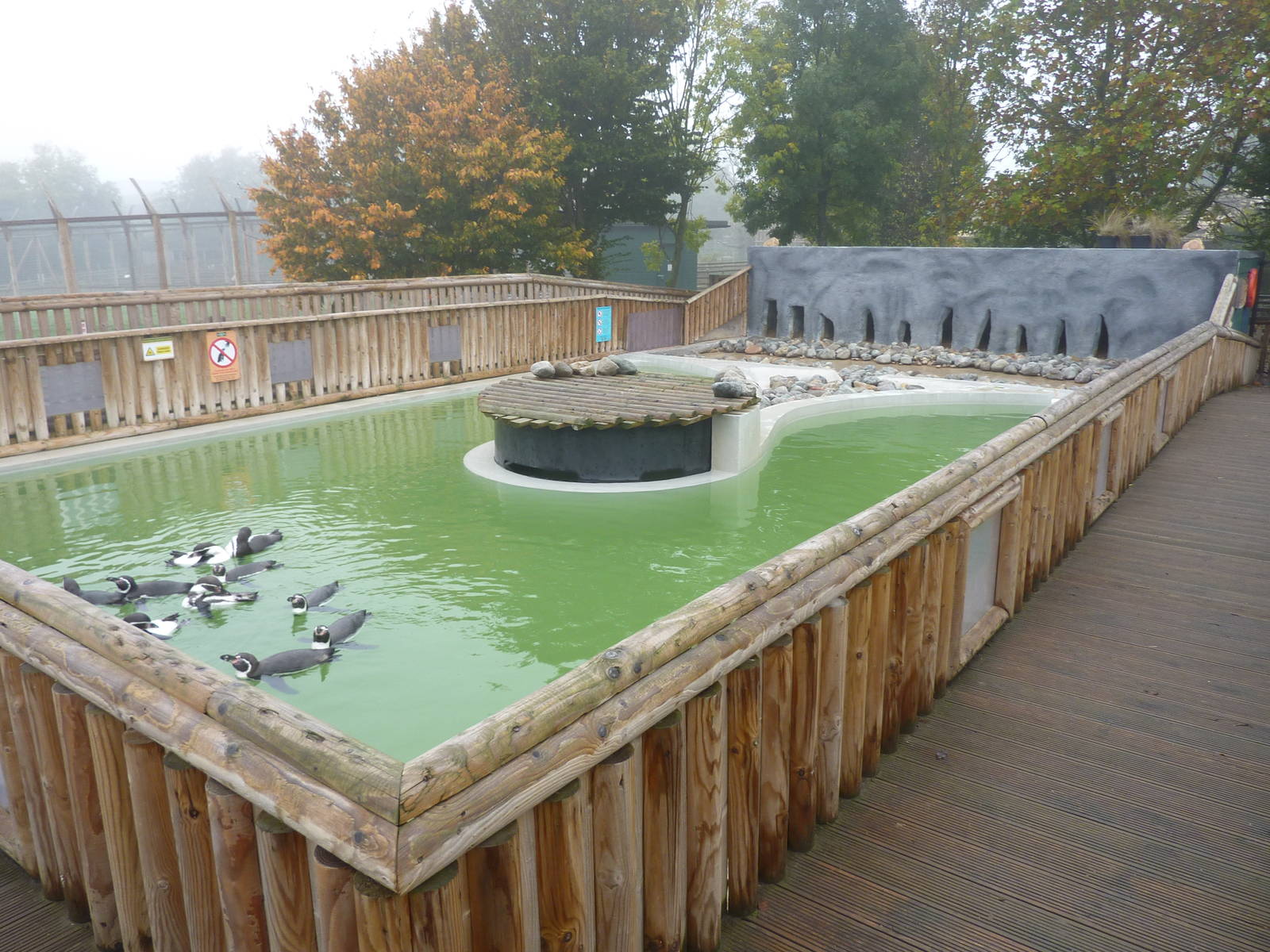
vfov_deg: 54.9
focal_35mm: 25
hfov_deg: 69.4
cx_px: 635
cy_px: 476
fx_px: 917
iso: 80
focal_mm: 4.1
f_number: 3.3
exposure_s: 1/80
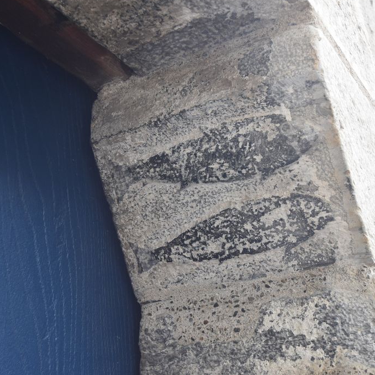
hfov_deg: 36.1
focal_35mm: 47
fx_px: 576
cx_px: 181
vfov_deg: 36.1
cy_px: 184
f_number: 6.3
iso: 400
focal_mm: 24
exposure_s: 1/160
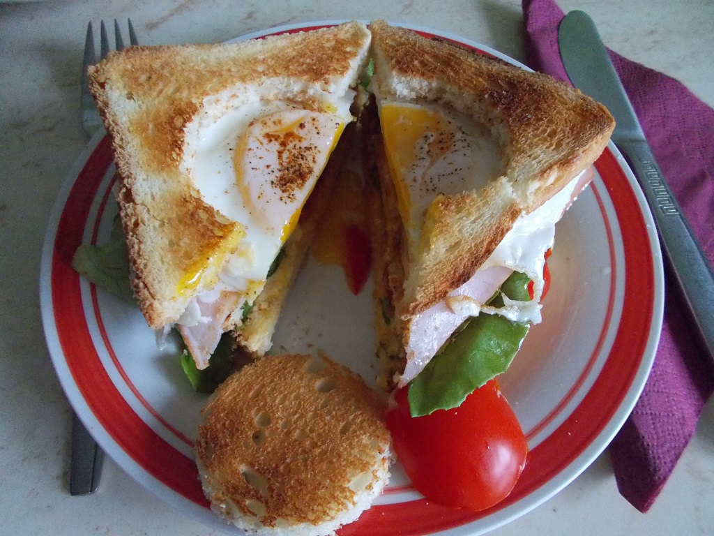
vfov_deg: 53.1
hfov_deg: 67.3
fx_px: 536
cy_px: 268
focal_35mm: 26
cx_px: 357
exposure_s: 1/80
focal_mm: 4.6
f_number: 3.2
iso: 800
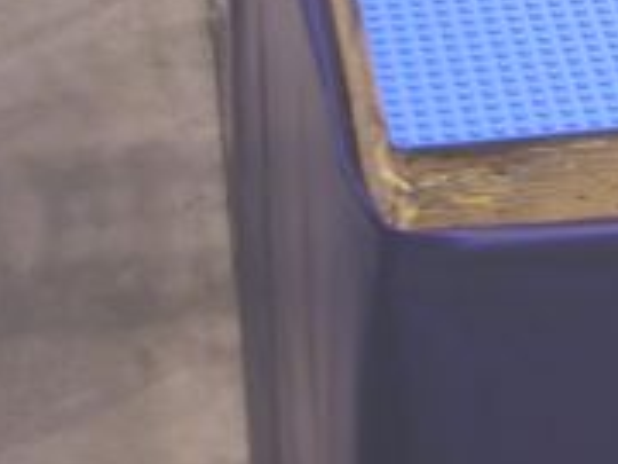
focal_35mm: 163
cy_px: -296
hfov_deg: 11.5
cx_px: 1009
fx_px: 2910
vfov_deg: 8.8
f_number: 3.2
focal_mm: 7.5
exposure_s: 1/18
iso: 100
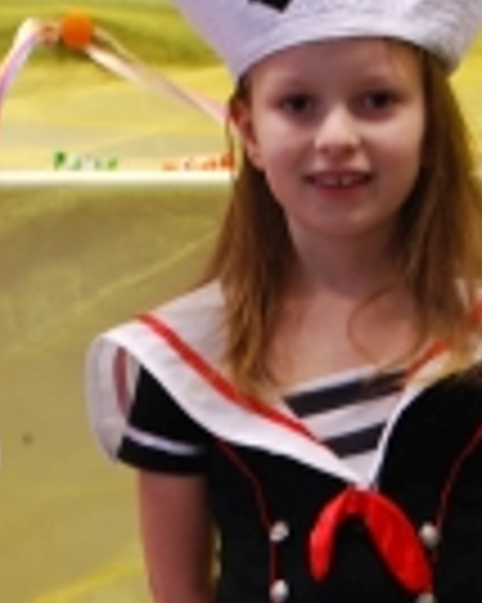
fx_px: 4213
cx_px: 300
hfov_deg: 6.5
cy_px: 770
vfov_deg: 8.1
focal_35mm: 236
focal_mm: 50
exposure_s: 1/30
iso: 400
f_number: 5.6
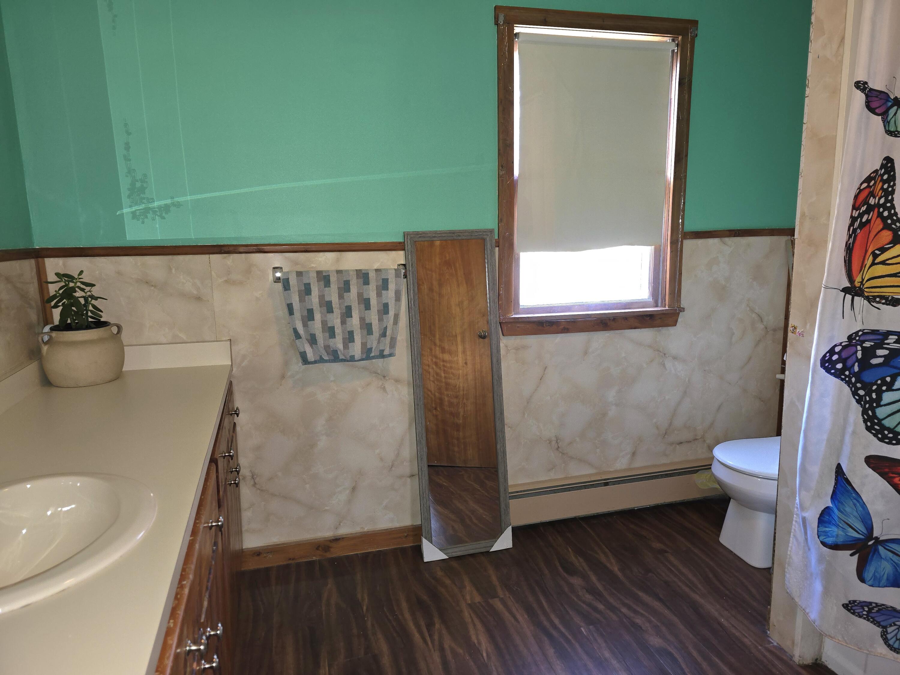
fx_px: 598
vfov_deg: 58.9
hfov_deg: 73.9
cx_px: 450
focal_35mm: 23
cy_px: 338
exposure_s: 1/20
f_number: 1.7
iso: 125
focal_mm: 6.3
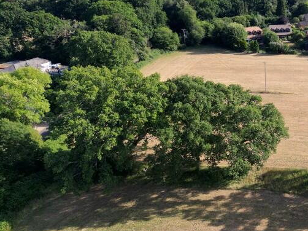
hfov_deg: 37.0
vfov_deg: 29.6
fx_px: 436
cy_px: 131
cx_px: 264
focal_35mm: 49
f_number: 1.7
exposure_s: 1/1500
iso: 110
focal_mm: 6.72
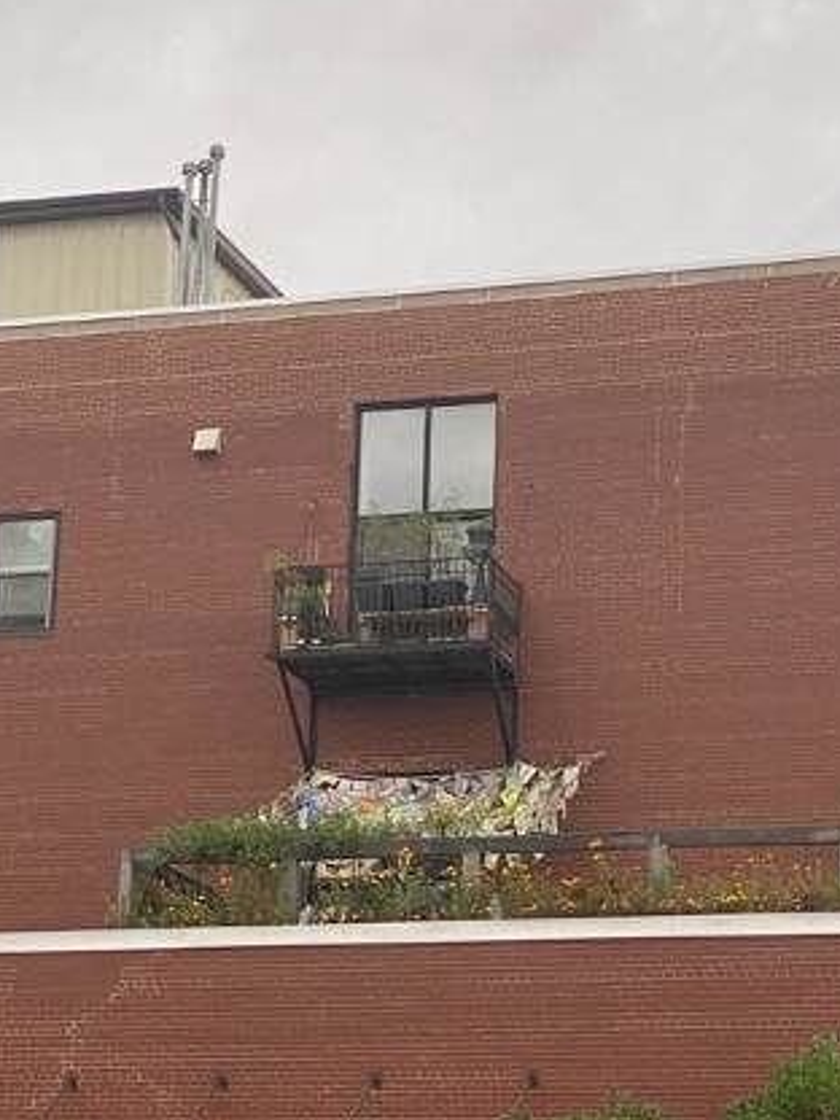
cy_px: 697
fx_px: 3106
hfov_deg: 15.4
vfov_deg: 20.4
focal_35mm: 96
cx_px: 404
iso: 25
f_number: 2
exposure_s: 1/122
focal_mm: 6
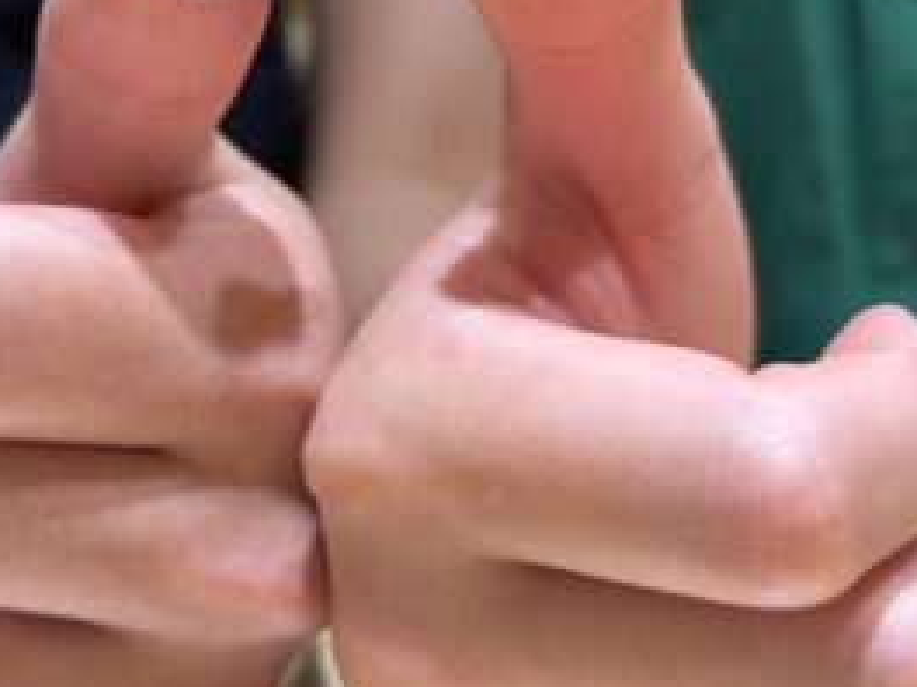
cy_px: 295
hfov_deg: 32.4
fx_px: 1563
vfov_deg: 24.8
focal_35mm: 59
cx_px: 302
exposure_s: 1/120
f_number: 1.6
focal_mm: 5.96
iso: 100
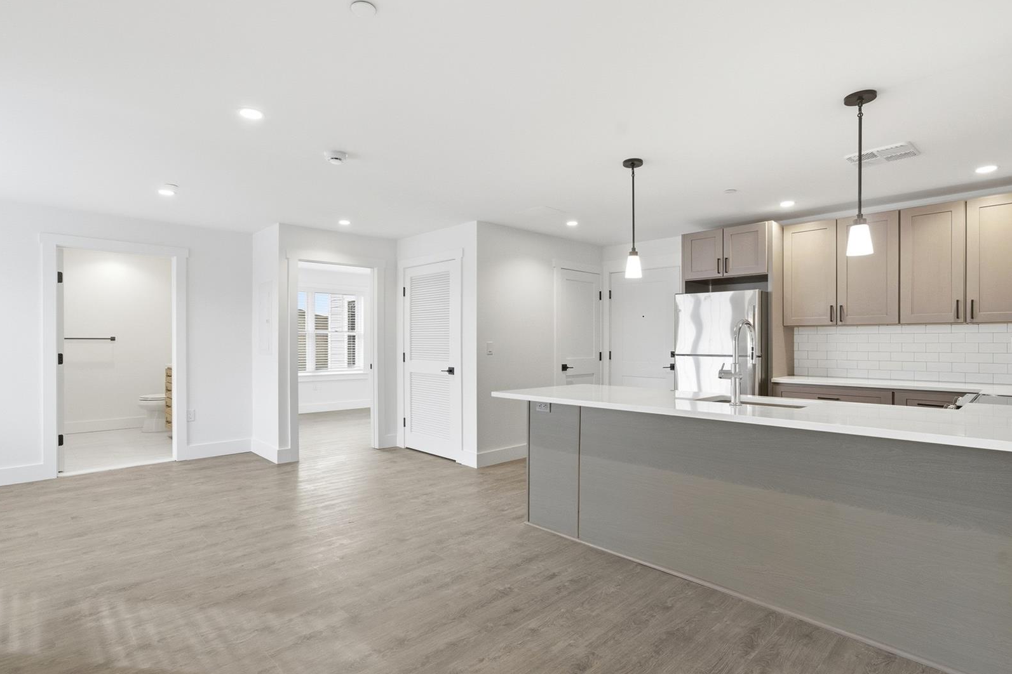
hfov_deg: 90.0
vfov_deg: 67.4
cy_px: 339
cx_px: 490
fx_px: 506
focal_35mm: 18
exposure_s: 1/500
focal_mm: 14
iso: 500
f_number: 8
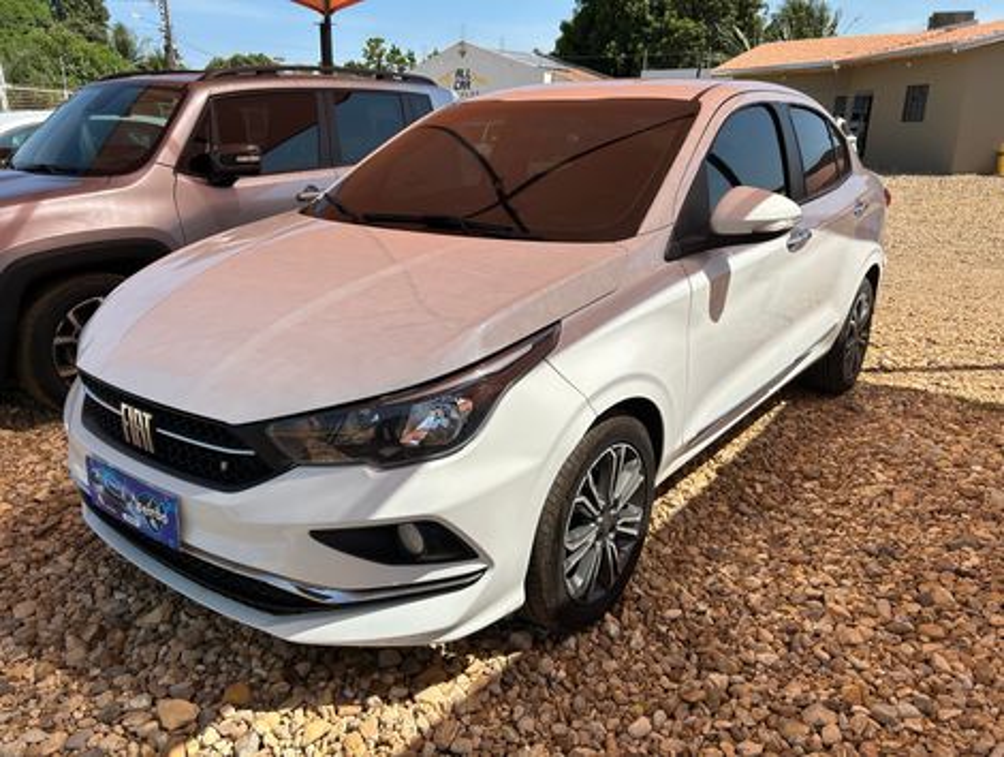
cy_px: 378
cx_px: 502
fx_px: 755
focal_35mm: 26
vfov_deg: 53.2
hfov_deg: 67.2
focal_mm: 5.7
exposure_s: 1/4831
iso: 50
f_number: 1.5
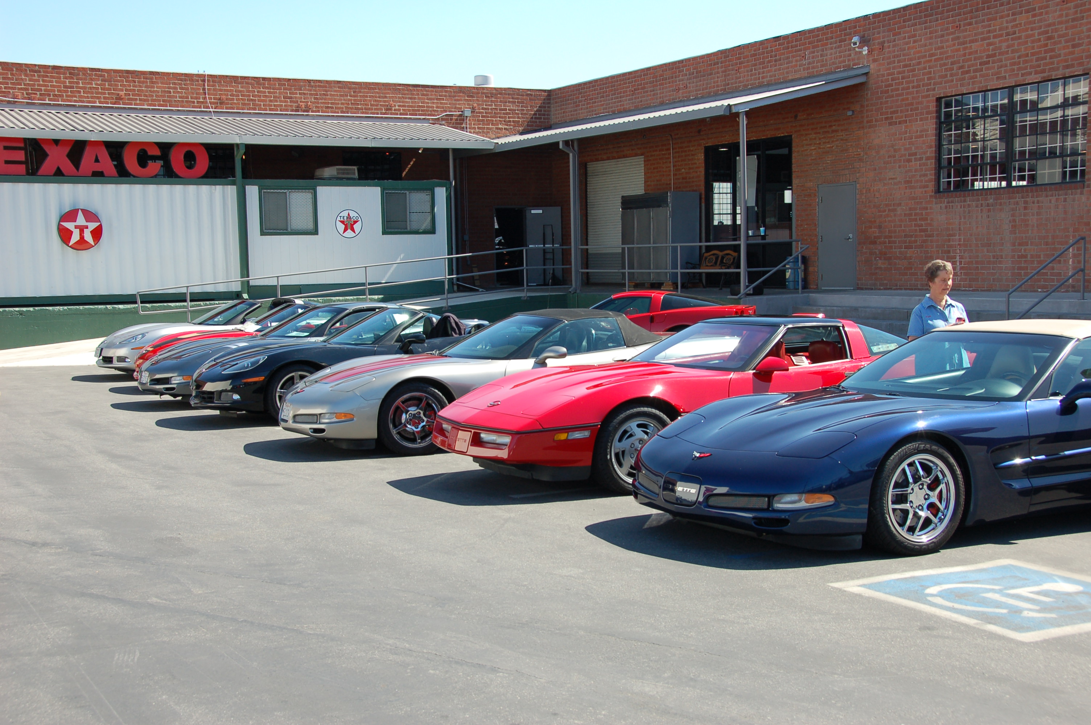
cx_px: 546
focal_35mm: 46
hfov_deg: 42.4
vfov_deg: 28.9
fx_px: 1408
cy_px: 362
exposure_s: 1/250
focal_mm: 31
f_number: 8
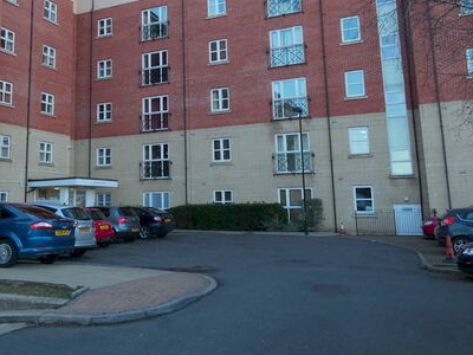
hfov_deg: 51.8
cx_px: 166
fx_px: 478
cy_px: 120
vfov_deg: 40.2
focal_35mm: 35
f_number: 2.8
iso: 80
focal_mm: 3.6
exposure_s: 1/100
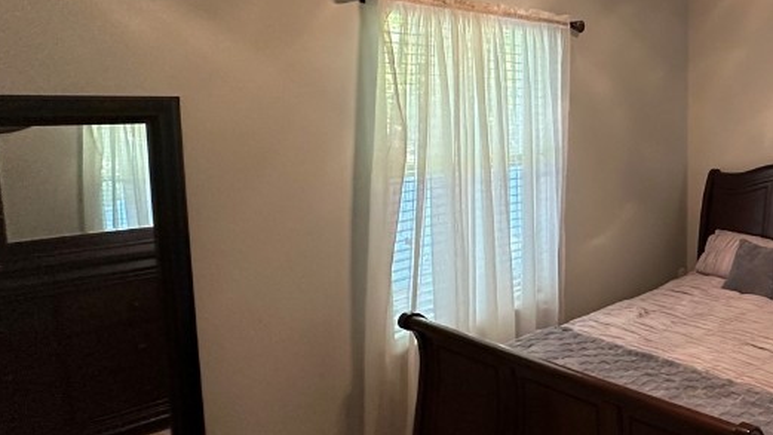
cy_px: 153
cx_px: 720
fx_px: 615
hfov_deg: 54.5
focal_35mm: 30
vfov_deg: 38.6
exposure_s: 1/60
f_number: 2.2
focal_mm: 2.22
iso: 400
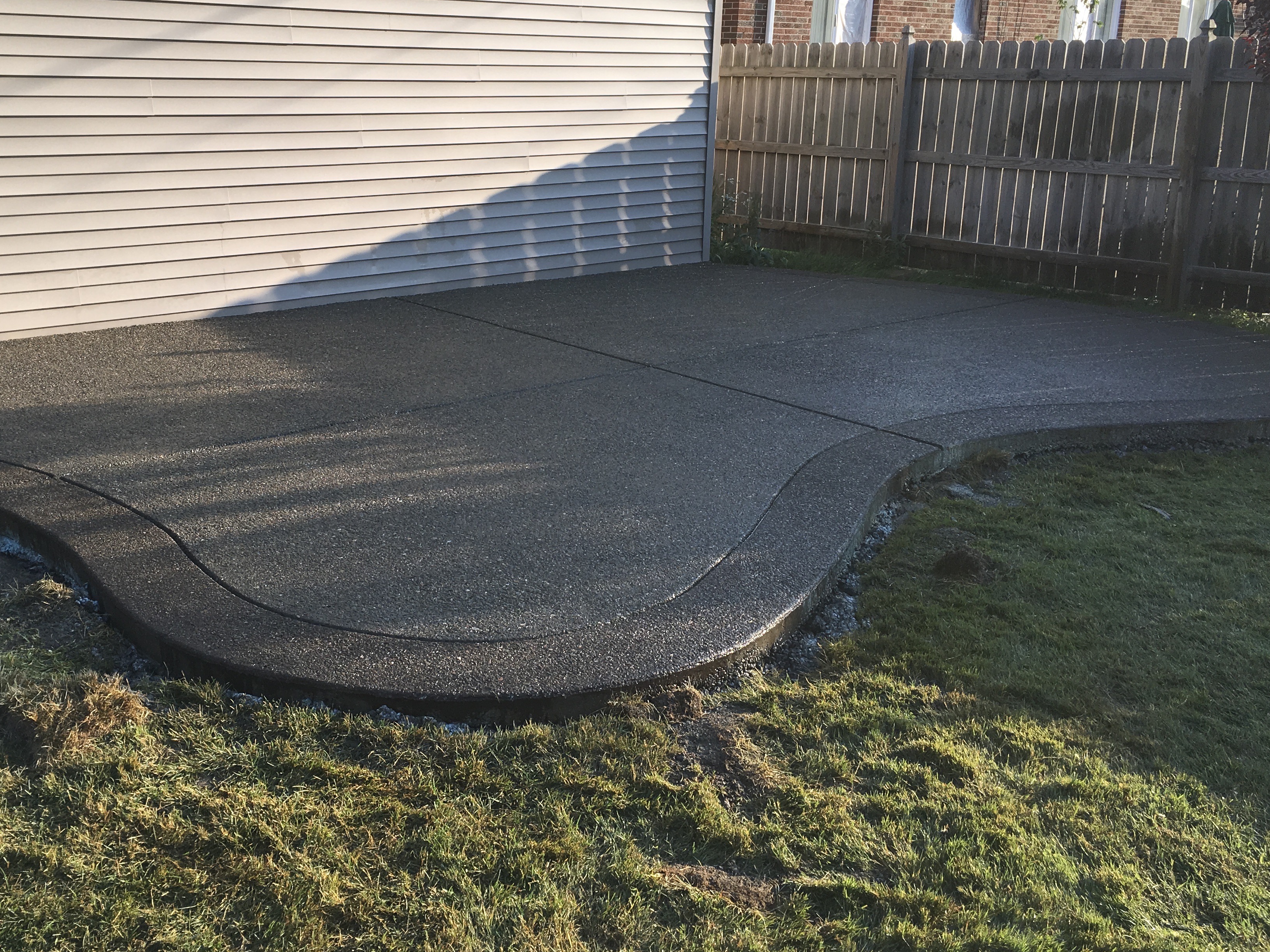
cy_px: 398
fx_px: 1321
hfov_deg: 51.0
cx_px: 499
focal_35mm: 36
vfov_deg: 39.5
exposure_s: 1/493
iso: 25
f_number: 2.2
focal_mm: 4.15
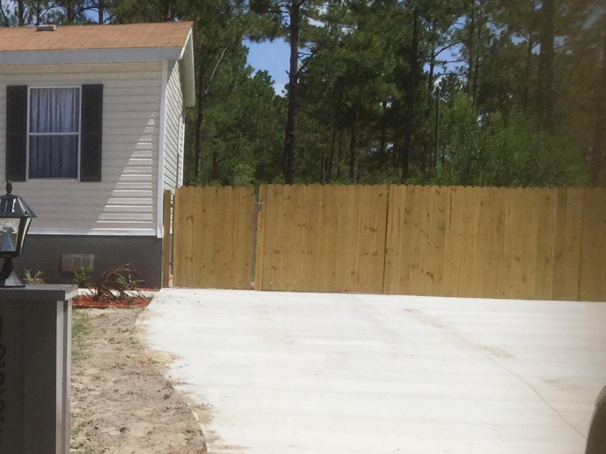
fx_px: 1365
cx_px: -120
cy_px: 332
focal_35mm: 78
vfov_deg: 18.8
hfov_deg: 23.0
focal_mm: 3.3
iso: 25
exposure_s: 1/2203
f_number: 2.4
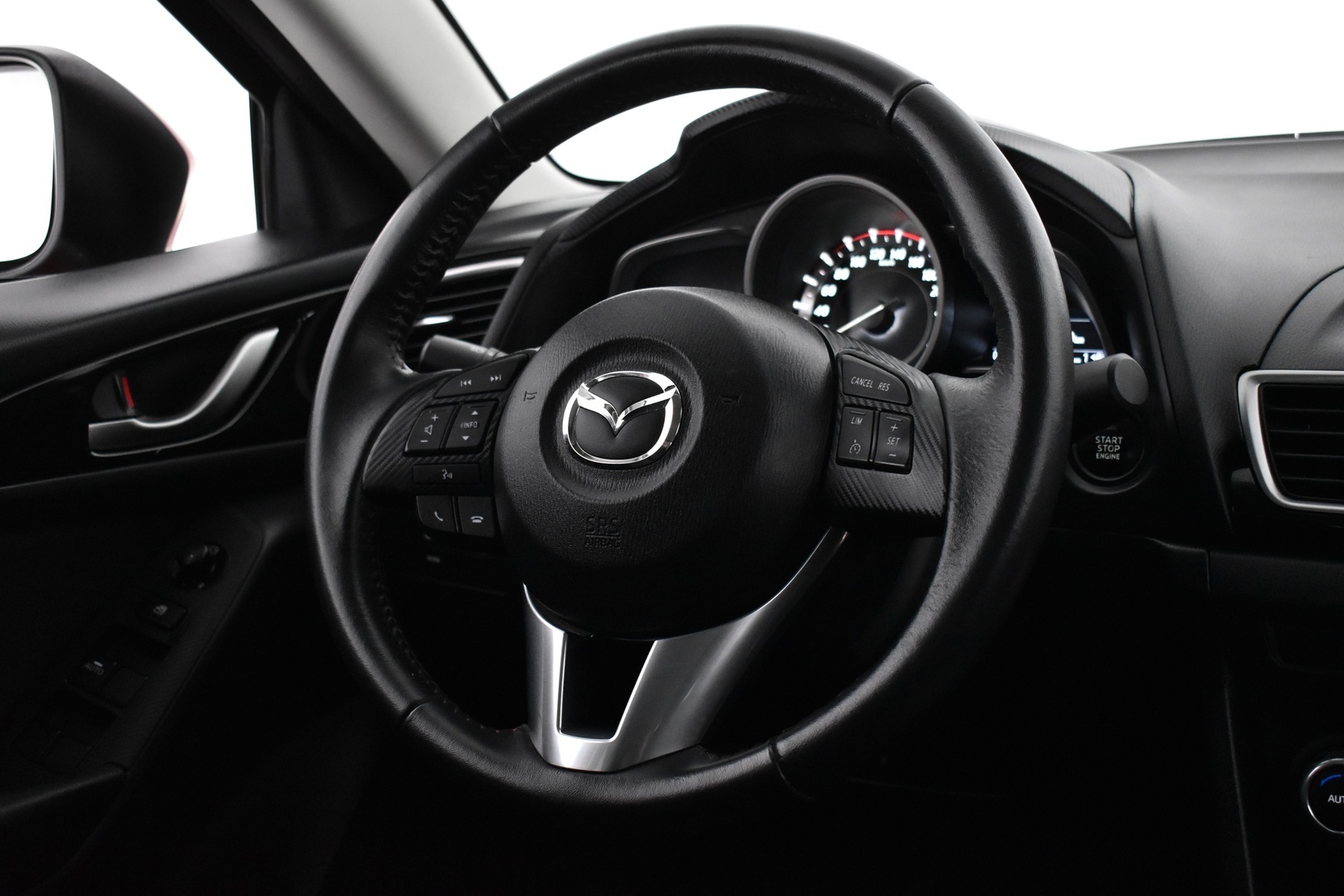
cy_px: 448
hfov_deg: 42.3
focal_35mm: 46
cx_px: 672
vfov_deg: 29.0
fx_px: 1736
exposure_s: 1/60
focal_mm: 31
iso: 3200
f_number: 4.2
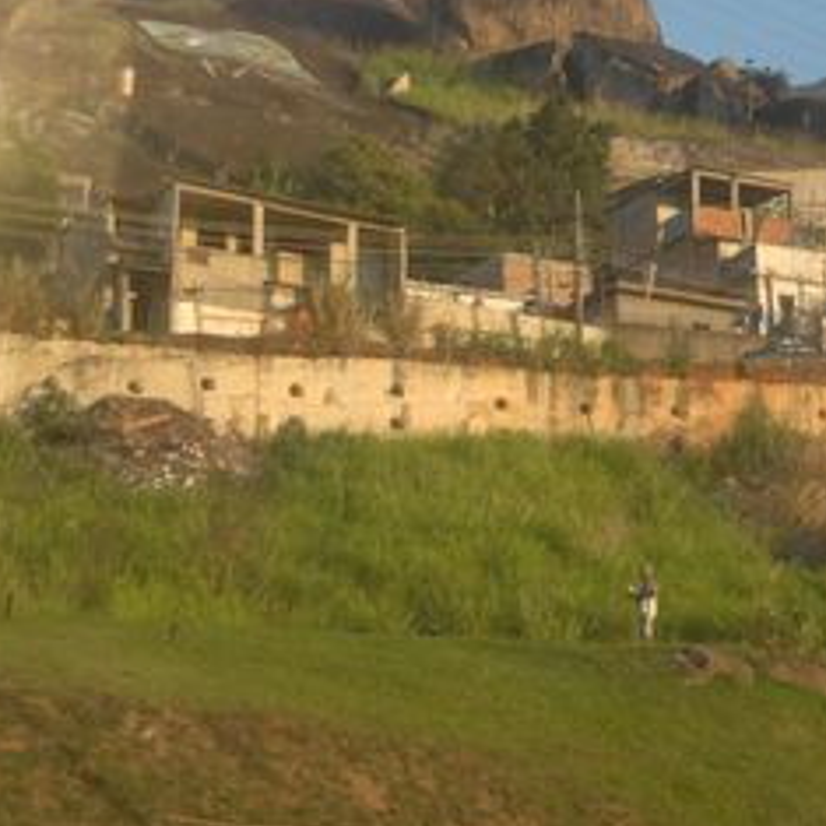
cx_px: 770
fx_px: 2997
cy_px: 149
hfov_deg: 15.5
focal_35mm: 111
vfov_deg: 15.6
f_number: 4.2
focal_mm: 32
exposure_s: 1/500
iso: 500
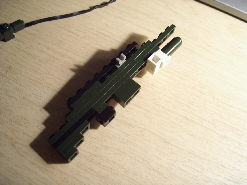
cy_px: 92
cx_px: 124
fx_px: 278
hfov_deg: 47.9
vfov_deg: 36.8
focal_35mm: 39
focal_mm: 8
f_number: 2.8
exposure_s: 1/30
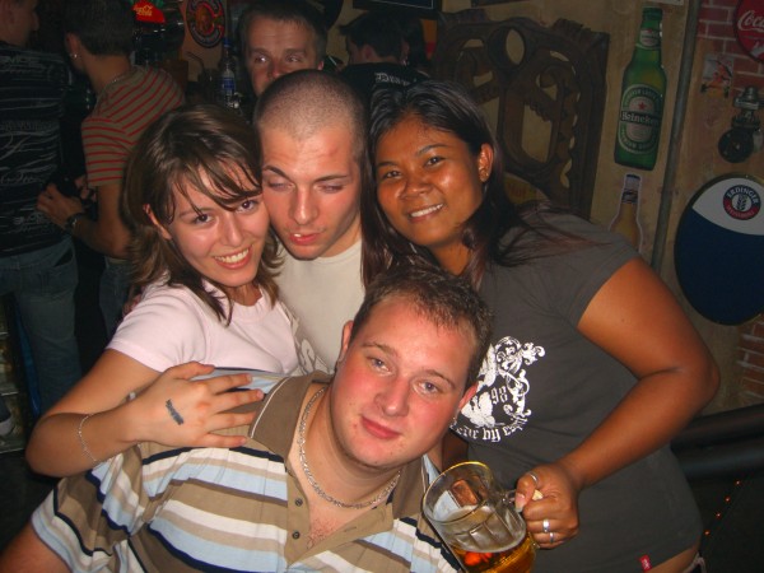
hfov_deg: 49.0
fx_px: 839
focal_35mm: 38
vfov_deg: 37.7
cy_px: 286
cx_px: 382
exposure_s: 1/60
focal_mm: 7.9
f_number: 2.8
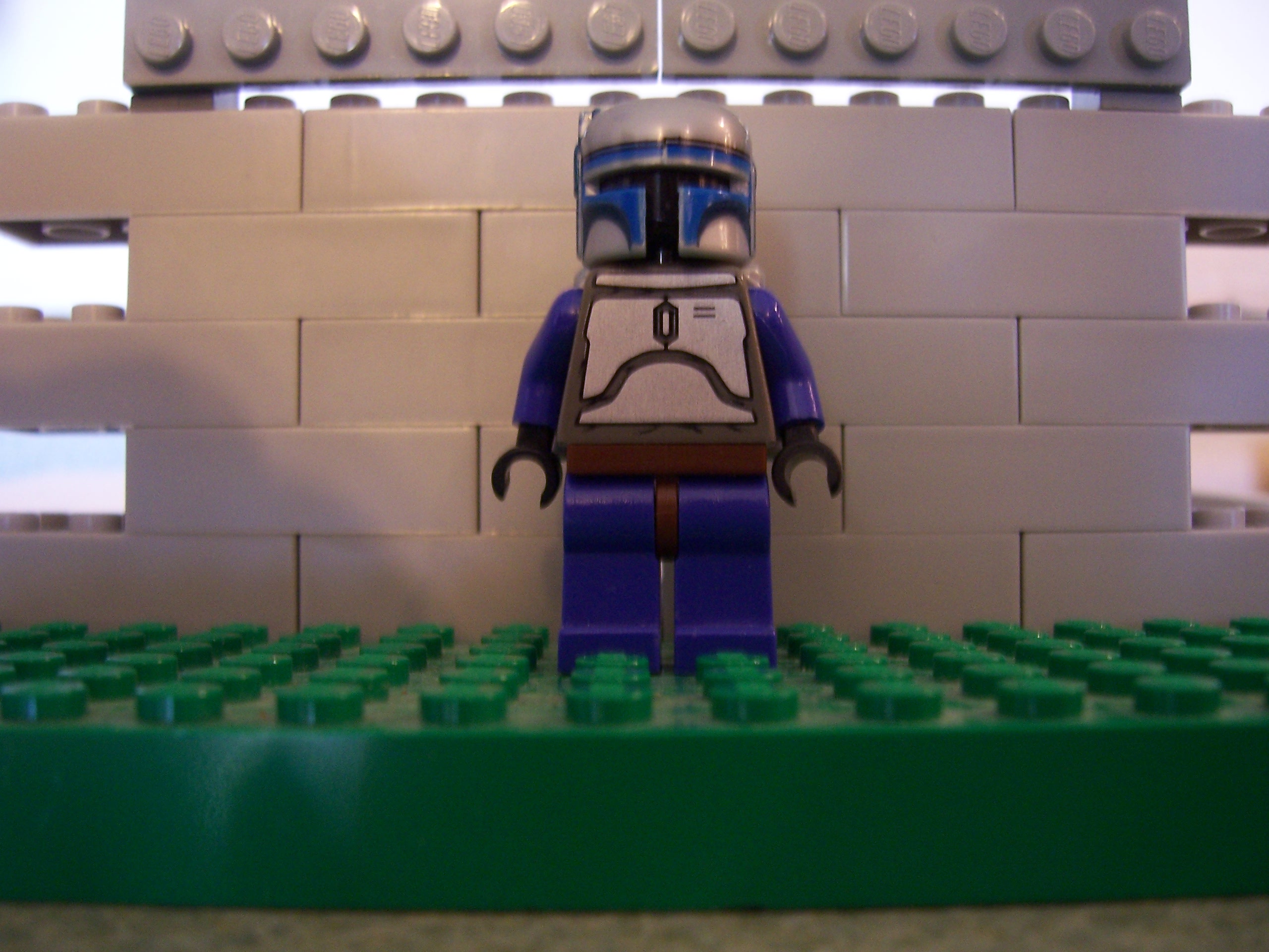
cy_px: 476
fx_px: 1320
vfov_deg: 39.7
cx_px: 634
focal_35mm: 36
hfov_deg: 51.4
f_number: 3
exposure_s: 1/8
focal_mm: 6
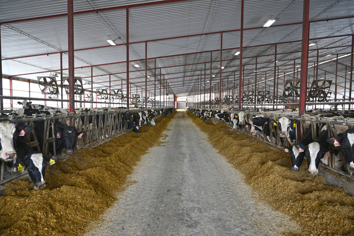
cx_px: 177
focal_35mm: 24
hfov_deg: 73.8
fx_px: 236
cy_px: 118
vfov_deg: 53.1
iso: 560
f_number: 4
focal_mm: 24
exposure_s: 1/125
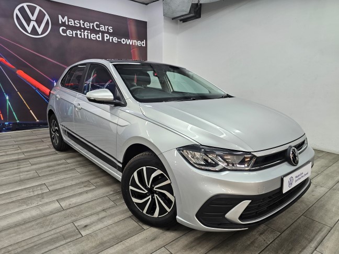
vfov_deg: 58.9
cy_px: 127
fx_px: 225
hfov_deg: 73.9
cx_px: 170
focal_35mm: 23
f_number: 1.7
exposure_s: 1/51
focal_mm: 6.3
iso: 125
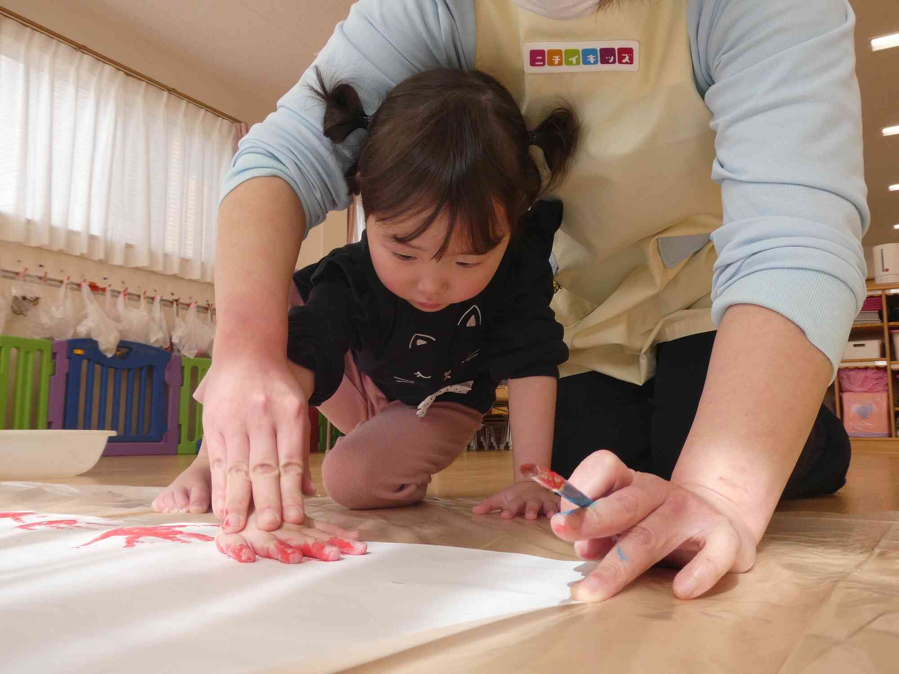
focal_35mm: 28
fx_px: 727
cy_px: 337
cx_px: 450
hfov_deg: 63.4
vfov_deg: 49.7
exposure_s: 1/80
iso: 125
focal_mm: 5
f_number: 3.5
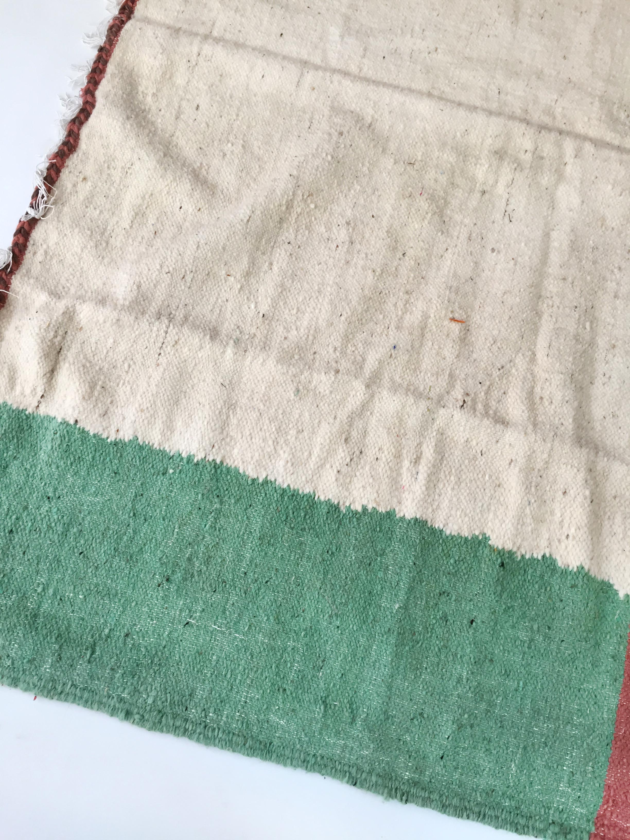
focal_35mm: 29
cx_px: 315
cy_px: 420
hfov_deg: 48.2
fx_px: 704
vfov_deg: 61.7
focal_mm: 4.15
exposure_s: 1/33
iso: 40
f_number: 2.2
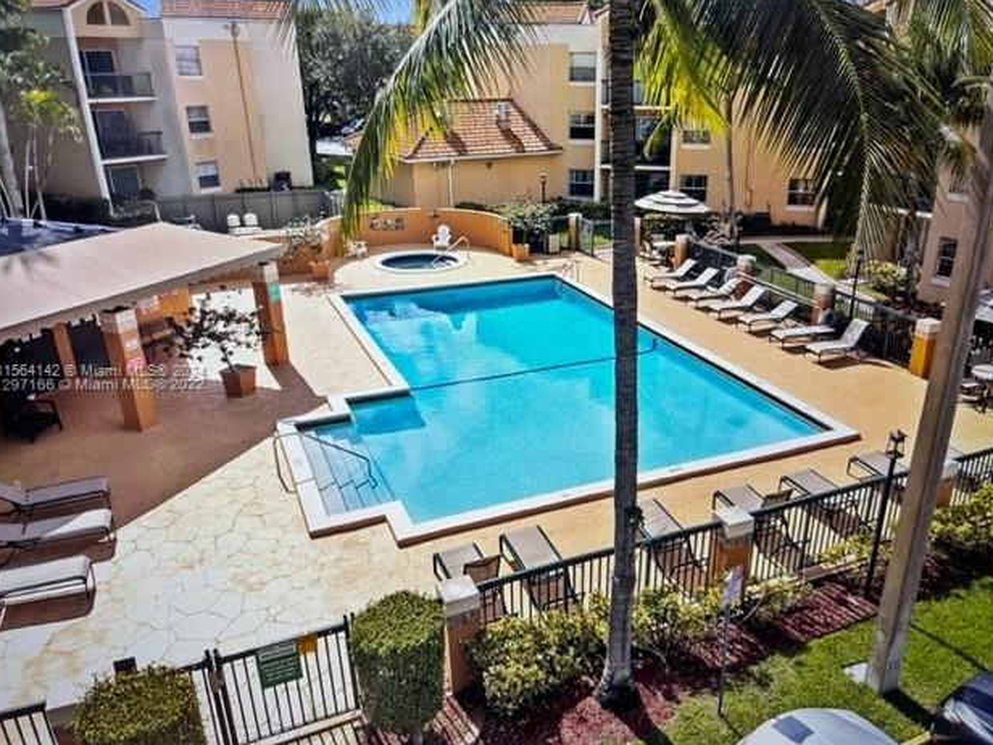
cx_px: 498
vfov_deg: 51.4
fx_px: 775
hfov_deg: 65.3
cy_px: 372
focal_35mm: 27
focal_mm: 5.1
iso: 125
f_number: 1.6
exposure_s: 1/50
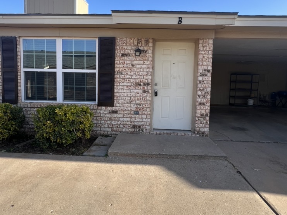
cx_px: 149
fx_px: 149
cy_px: 92
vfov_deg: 71.2
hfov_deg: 87.7
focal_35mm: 18
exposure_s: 1/455
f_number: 1.8
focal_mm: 1.57
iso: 32
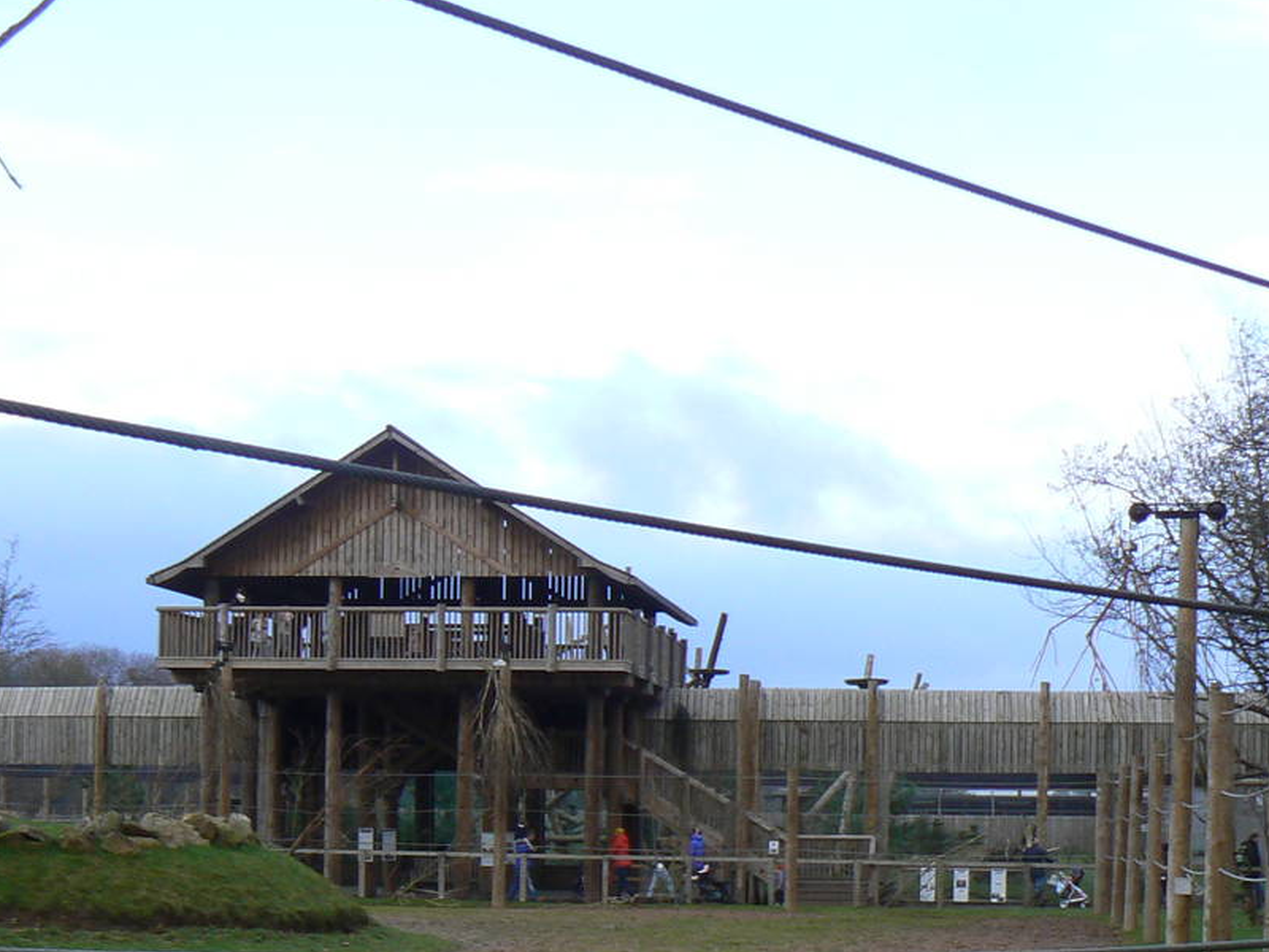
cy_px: 827
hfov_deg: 27.0
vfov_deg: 20.1
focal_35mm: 72
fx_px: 2639
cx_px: 501
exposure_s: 1/125
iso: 80
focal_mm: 6
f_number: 5
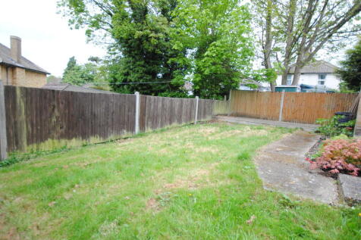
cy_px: 120
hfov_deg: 85.4
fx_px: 195
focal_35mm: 20
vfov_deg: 63.2
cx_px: 180
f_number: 3.5
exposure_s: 1/250
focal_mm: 13
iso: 400
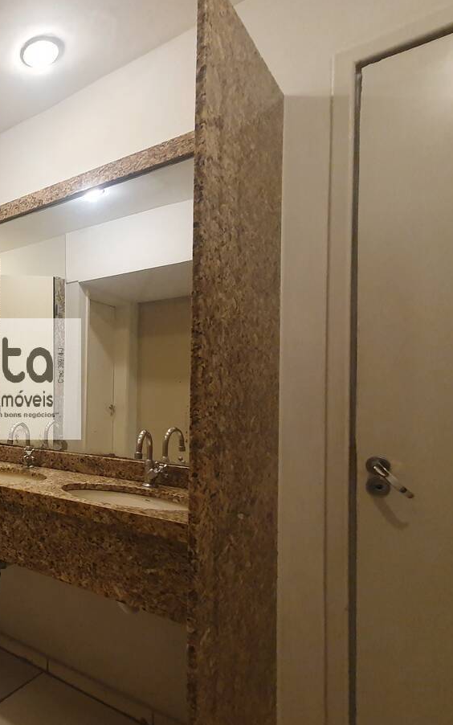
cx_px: -63
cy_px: 379
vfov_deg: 79.6
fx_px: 434
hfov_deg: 41.6
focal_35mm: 22
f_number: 2.2
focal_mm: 1.8
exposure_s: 1/60
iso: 320
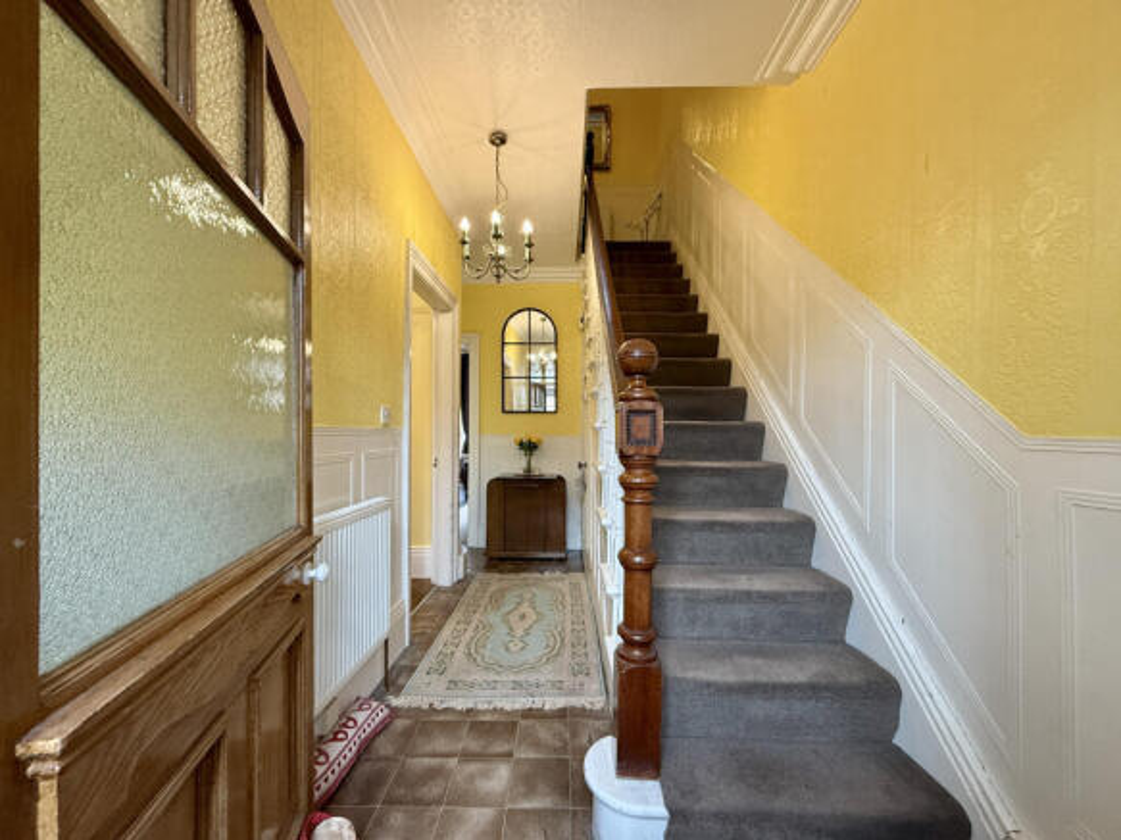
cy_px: 420
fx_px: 453
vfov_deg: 85.7
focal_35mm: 14
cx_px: 560
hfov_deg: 102.1
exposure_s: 1/50
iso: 320
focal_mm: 2.22
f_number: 2.2
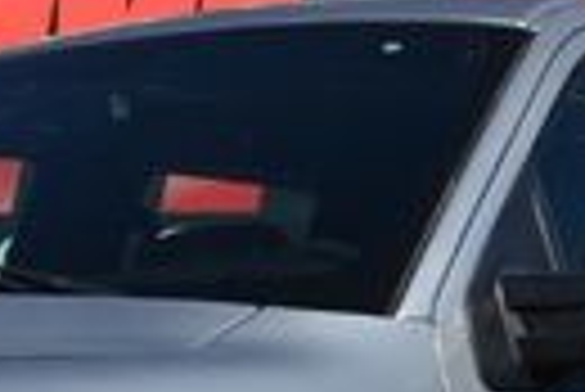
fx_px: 3001
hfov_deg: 11.1
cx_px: 72
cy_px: 653
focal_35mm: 184
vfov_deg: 7.3
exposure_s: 1/500
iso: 220
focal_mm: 25
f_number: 11
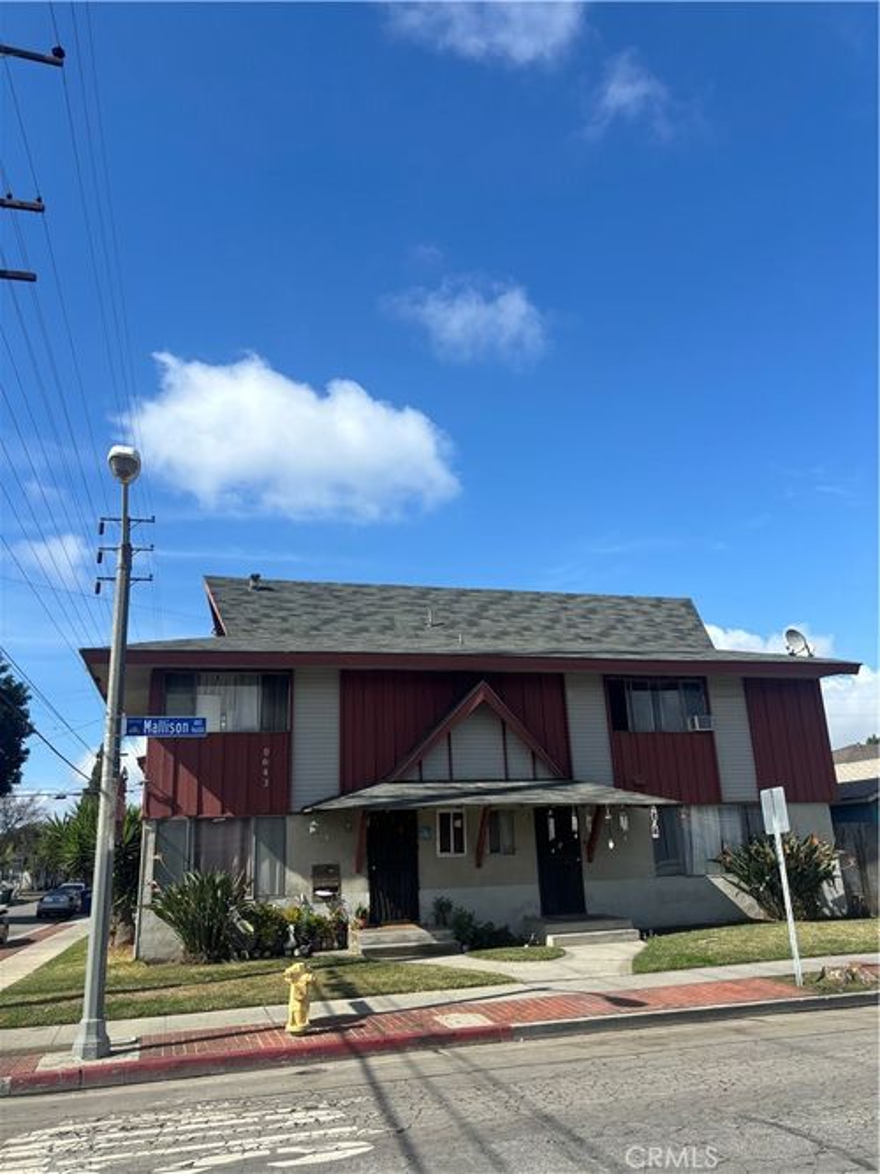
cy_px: 587
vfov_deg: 67.3
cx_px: 440
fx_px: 882
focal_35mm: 26
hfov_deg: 53.0
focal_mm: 5.96
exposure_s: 1/3106
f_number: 1.6
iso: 50
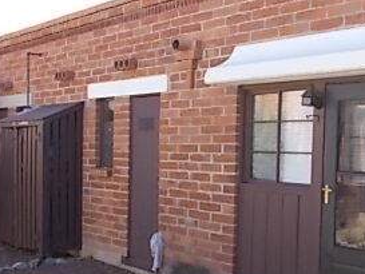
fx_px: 643
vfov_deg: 24.0
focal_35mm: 61
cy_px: 159
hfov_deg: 31.4
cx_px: 243
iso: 80
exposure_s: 1/200
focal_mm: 4.6
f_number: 3.2
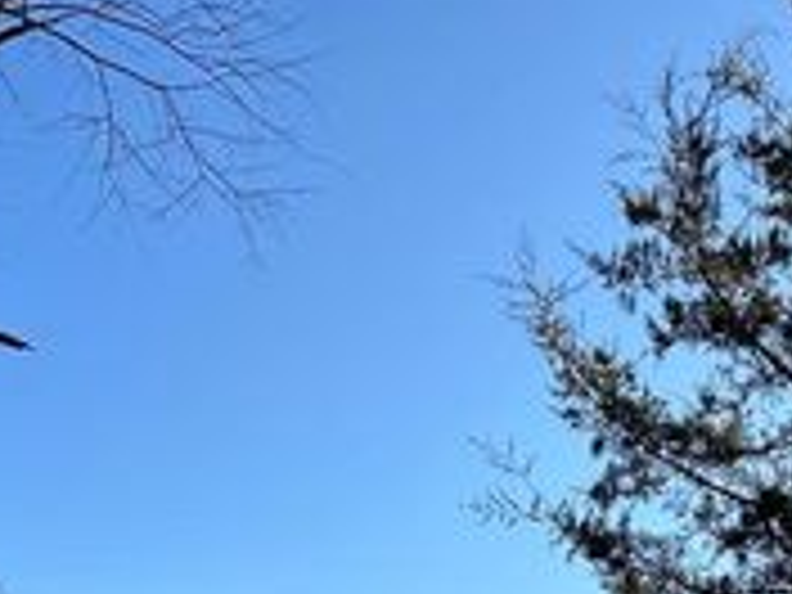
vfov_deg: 19.6
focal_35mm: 68
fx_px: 1556
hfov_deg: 28.4
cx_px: 500
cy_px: 808
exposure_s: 1/2967
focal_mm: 6.86
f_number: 1.78
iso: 80
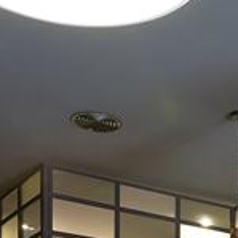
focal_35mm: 84
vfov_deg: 17.4
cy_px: 408
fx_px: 653
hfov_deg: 19.1
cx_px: 311
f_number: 8
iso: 200
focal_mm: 16
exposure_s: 1.3
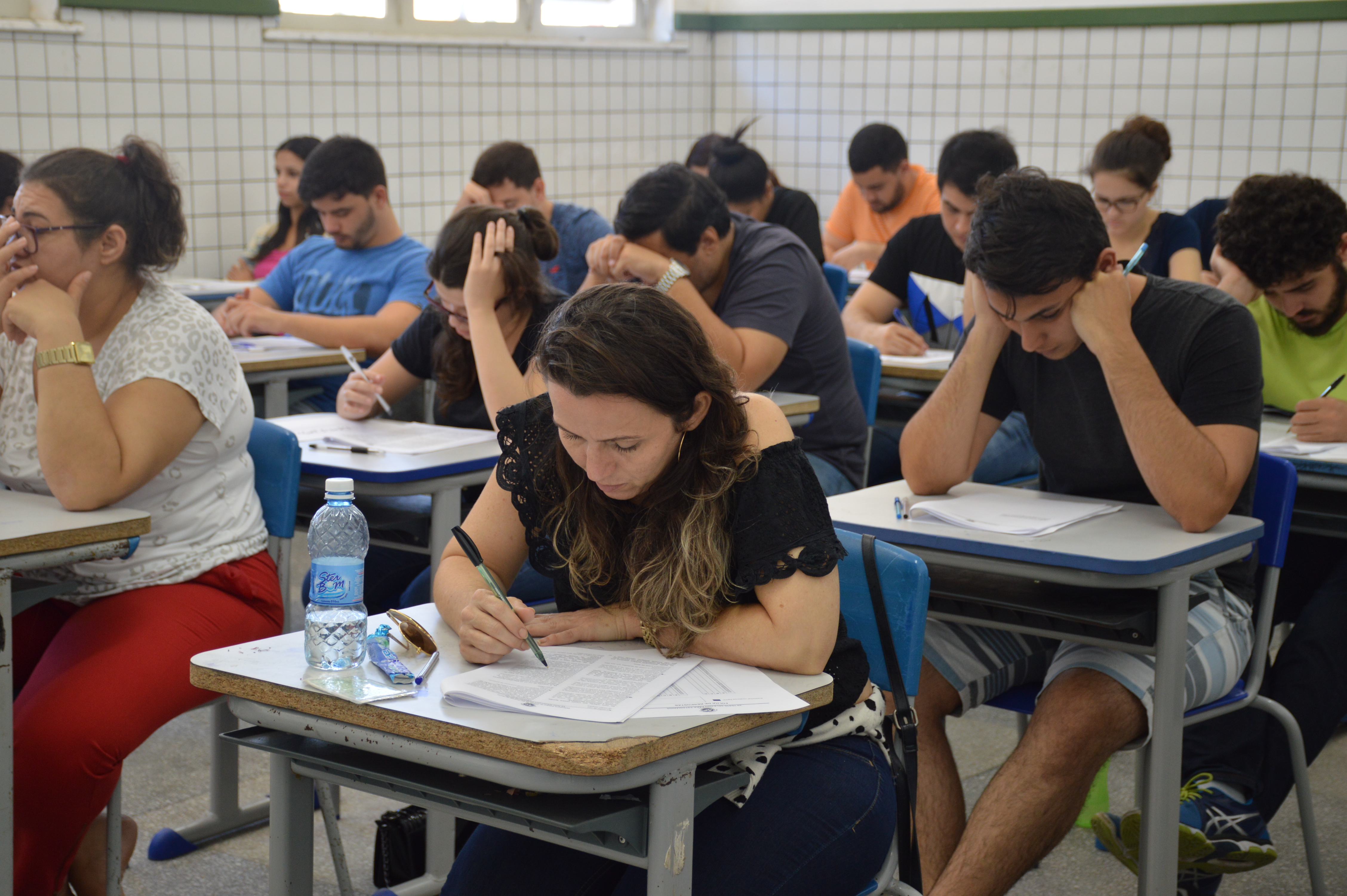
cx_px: 674
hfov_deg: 31.9
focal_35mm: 63
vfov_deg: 21.5
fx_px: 2355
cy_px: 448
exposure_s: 1/50
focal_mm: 42
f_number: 4.5
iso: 400
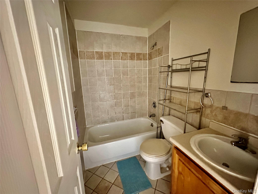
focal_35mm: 14
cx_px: 129
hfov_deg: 102.1
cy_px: 97
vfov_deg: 85.7
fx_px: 104
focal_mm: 2.22
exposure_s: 1/19
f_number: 2.2
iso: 2500
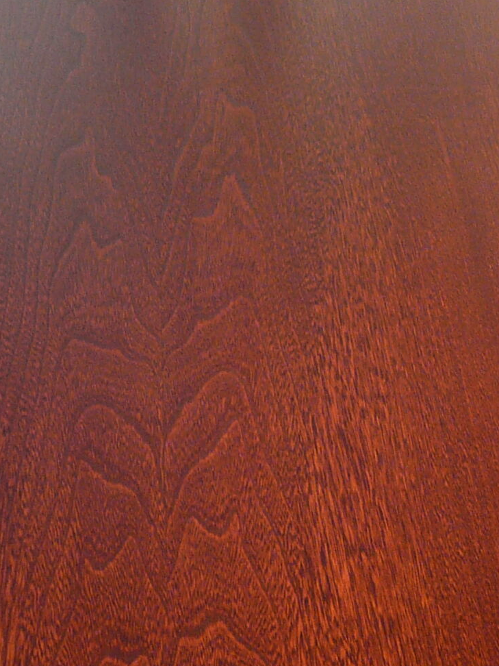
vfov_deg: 20.8
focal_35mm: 94
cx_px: 687
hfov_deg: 14.9
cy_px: 424
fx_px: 1807
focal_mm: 4.6
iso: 125
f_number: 2.8
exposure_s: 1/30
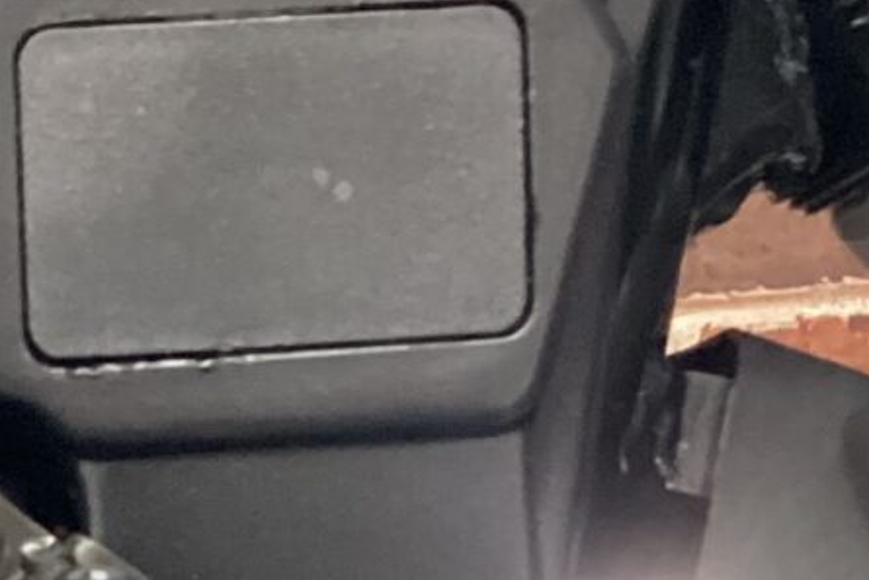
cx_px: -156
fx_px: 3356
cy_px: 1236
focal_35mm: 139
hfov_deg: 14.3
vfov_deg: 9.2
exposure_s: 1/30
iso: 400
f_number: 2.4
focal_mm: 3.3
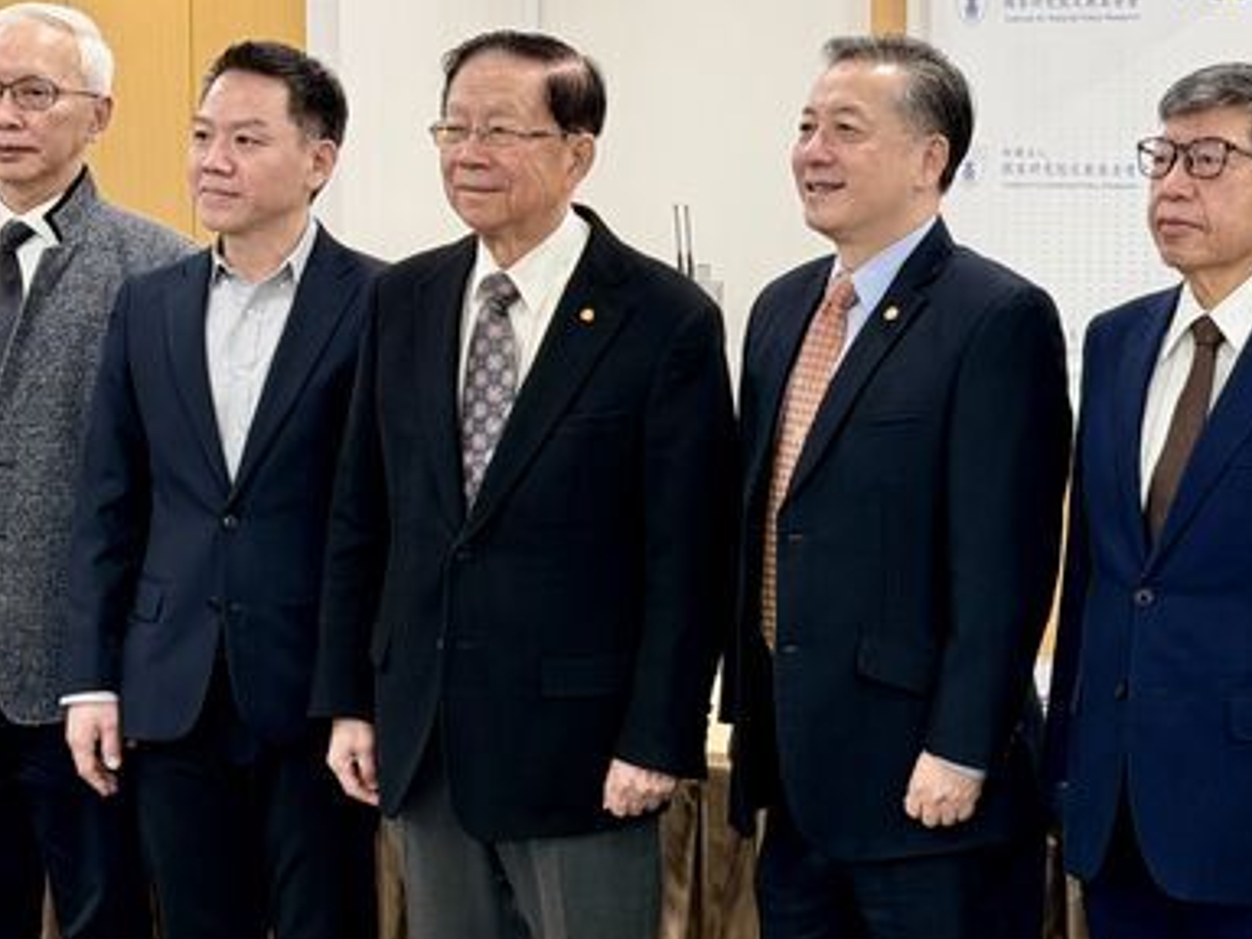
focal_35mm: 75
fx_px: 2713
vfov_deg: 19.6
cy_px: 391
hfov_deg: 25.7
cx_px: 946
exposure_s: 1/60
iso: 80
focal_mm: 6.76
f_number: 1.78
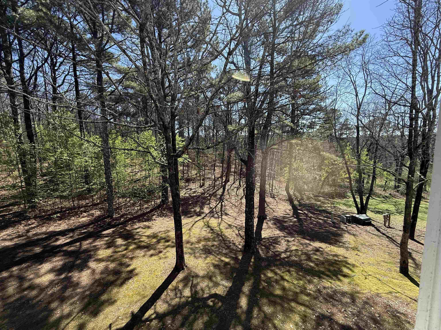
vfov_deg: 85.7
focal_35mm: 14
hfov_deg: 102.1
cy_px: 165
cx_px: 220
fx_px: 178
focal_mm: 2.22
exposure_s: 1/619
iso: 50
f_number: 2.2
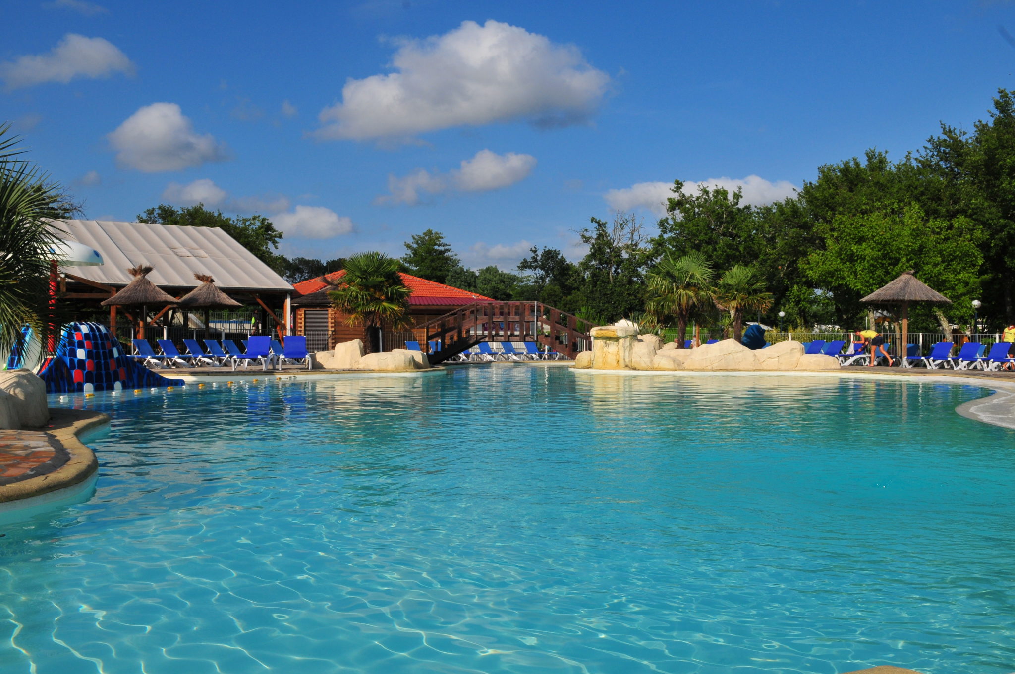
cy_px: 337
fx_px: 1014
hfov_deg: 53.2
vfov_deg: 36.8
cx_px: 508
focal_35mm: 36
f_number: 13
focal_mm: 24
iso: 320
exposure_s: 1/640
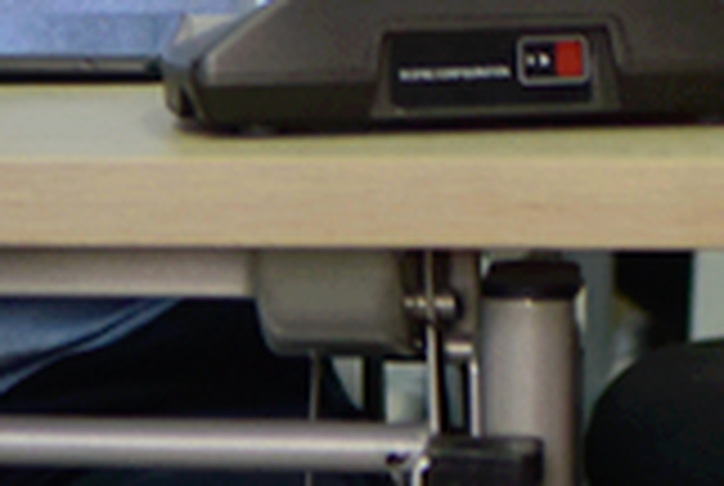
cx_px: -391
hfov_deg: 5.9
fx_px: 6991
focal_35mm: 347
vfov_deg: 3.9
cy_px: -706
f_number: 4
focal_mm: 70
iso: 800
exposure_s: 1/60
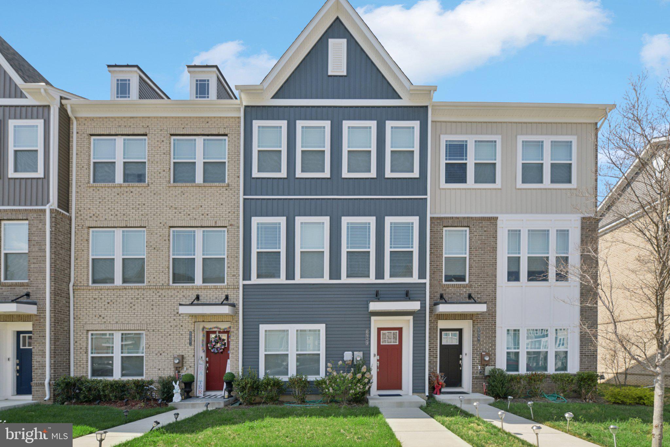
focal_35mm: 14
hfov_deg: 104.3
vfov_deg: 81.2
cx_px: 335
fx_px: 261
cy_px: 224
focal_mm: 14
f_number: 8
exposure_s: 1/200
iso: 100
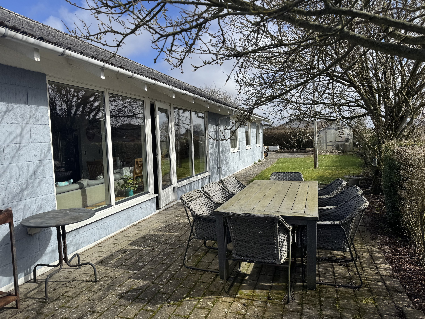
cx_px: 212
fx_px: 295
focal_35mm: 24
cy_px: 160
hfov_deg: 71.6
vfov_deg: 56.8
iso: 80
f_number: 1.78
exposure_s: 1/4049
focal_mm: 6.76
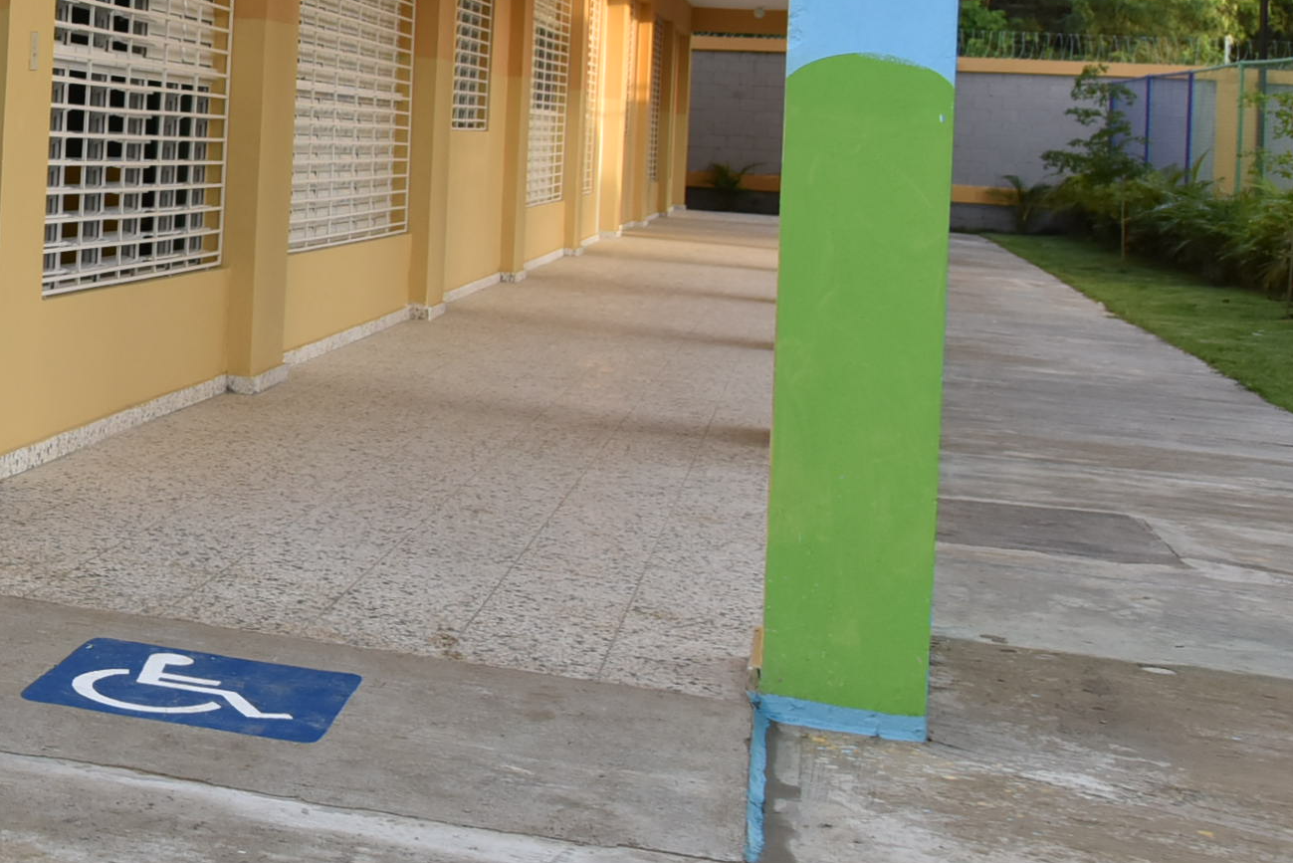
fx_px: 2443
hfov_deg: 26.0
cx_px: -321
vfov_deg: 19.4
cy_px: -3
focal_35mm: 68
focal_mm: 24
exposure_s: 1/160
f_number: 6.3
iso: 400
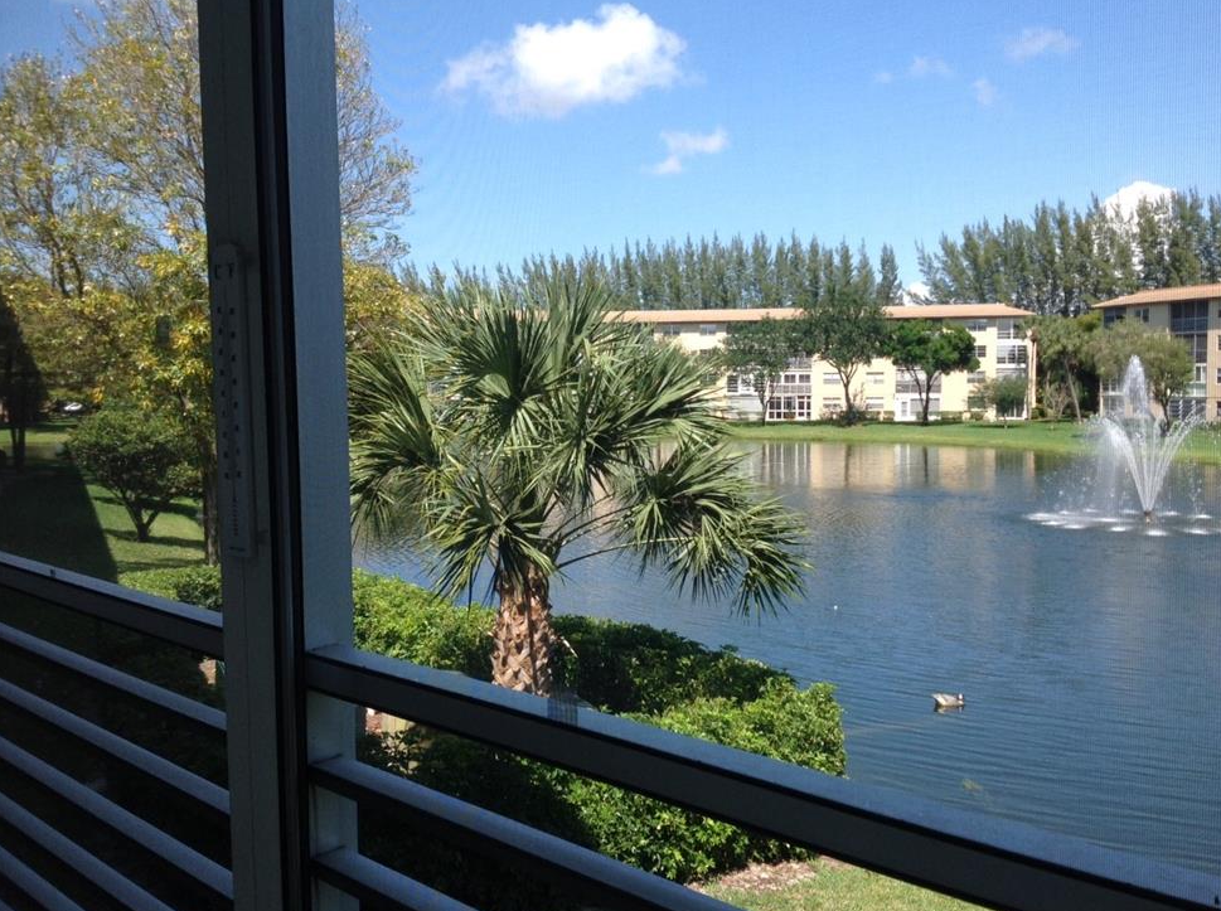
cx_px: 641
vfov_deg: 38.5
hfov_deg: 50.2
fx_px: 1303
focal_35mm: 37
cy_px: 454
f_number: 2.4
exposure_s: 1/817
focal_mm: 4.28
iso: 50
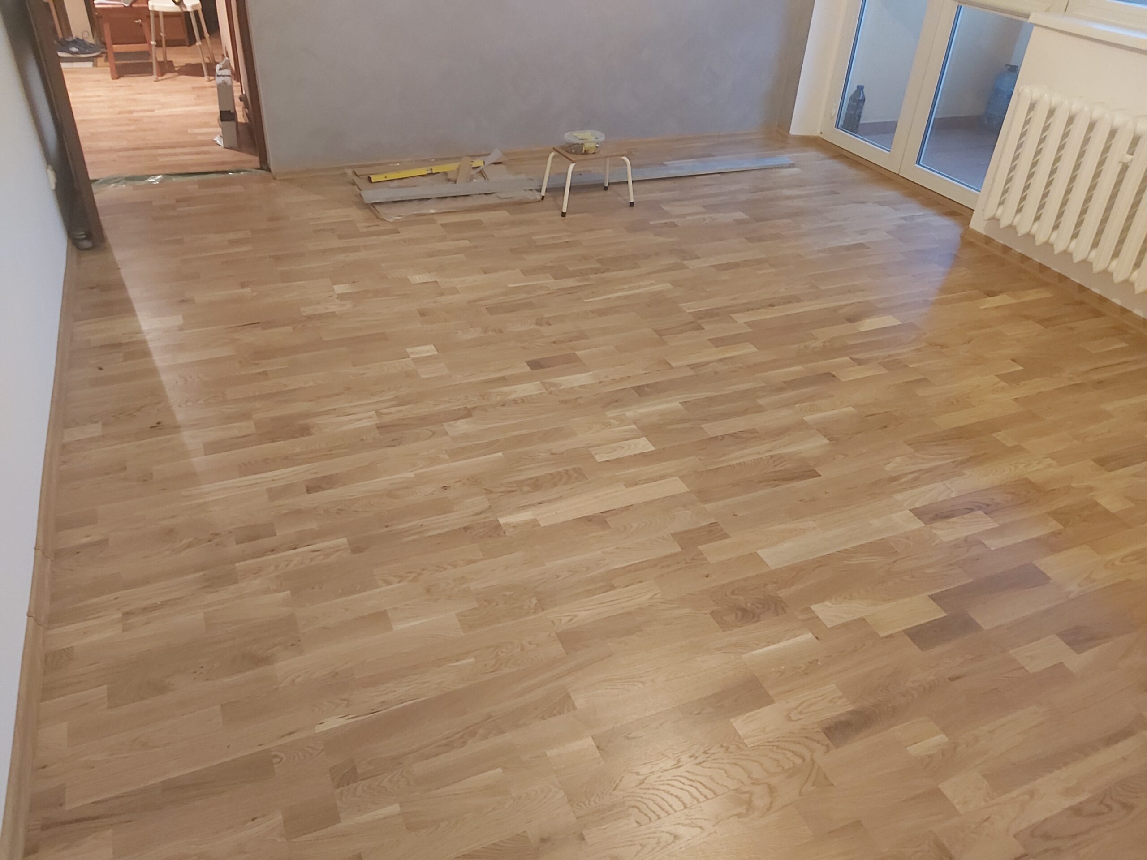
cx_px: 574
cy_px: 430
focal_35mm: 26
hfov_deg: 67.3
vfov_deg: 53.1
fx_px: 862
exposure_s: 1/25
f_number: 1.7
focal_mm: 3.92
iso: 500
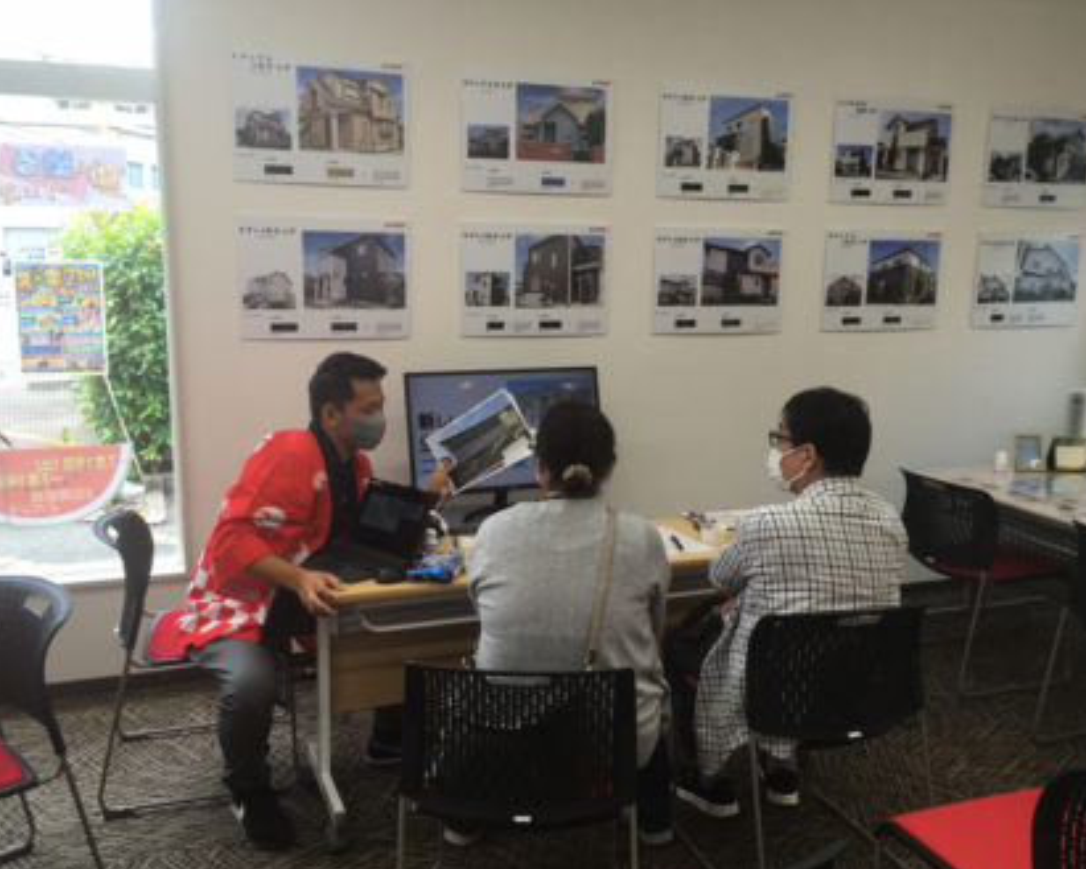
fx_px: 997
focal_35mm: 31
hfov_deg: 57.2
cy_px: 441
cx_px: 531
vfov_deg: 47.1
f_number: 2.2
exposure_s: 1/120
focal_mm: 4.15
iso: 32
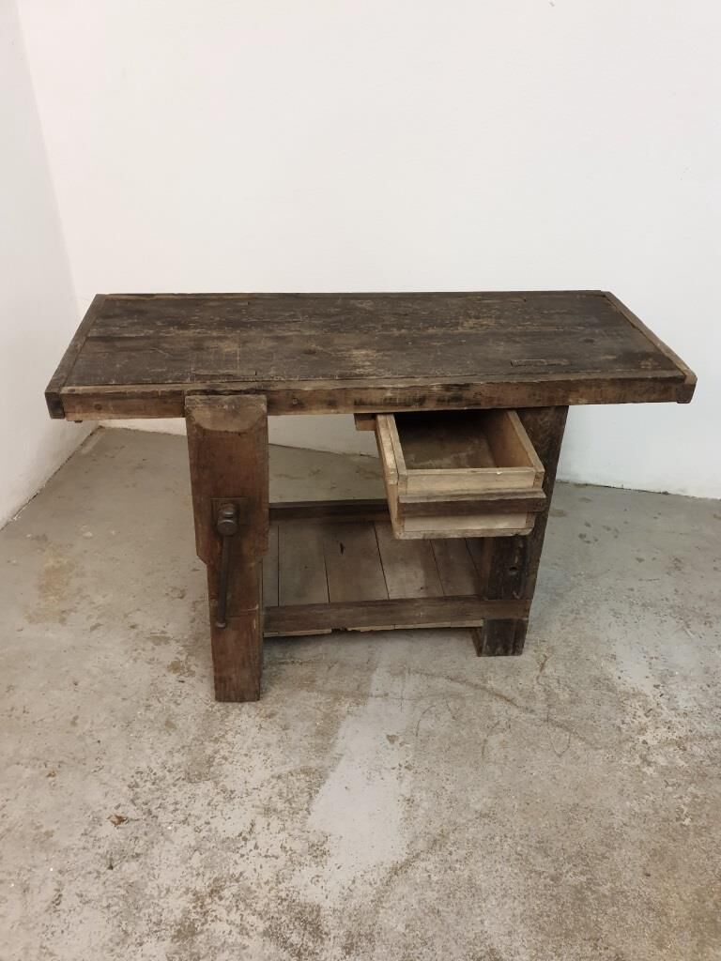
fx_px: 722
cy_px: 480
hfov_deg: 53.1
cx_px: 360
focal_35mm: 26
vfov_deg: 67.3
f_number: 1.5
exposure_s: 1/50
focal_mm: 4.3
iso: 320
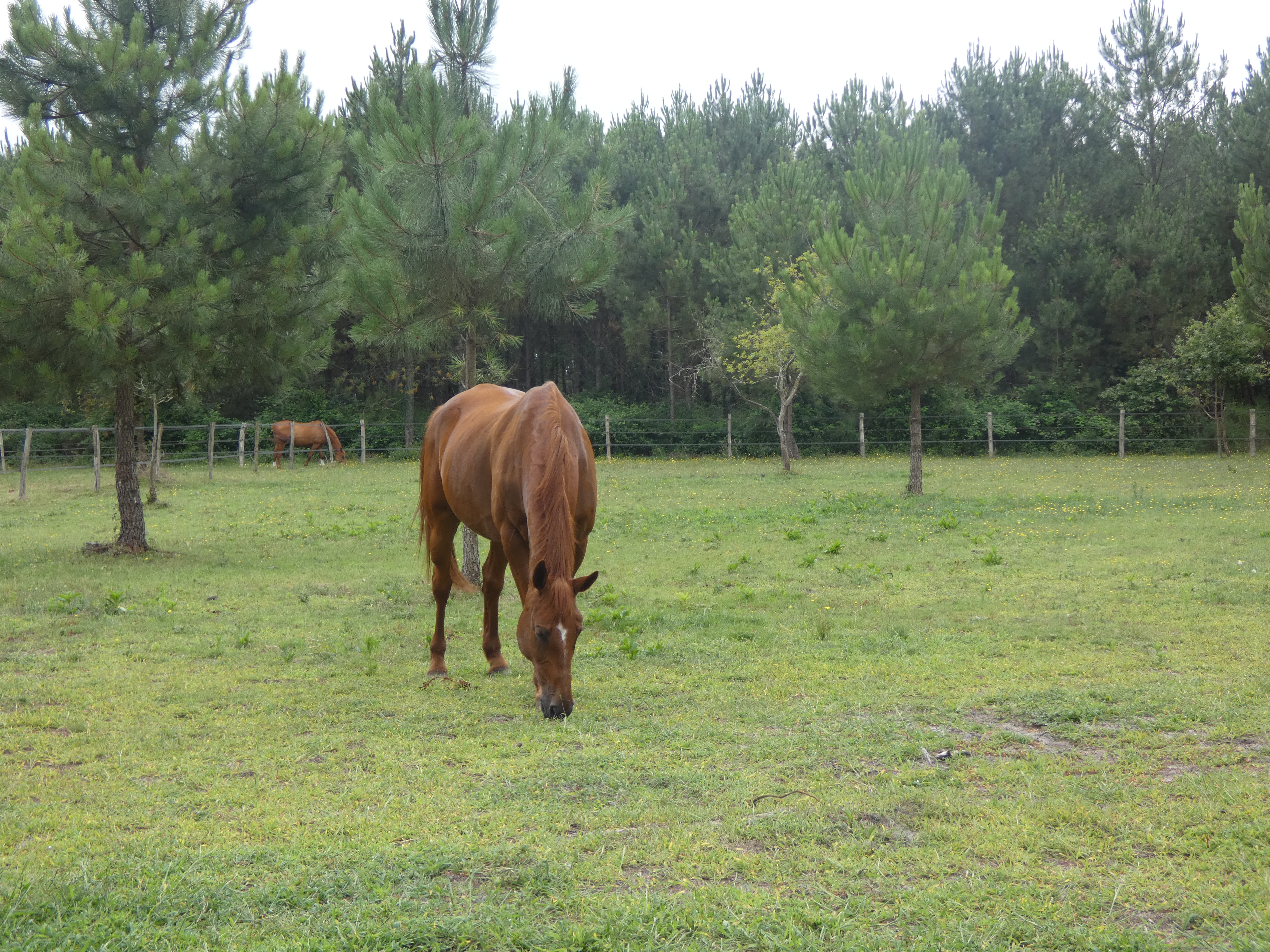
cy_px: 476
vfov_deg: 25.2
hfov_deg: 33.2
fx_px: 2128
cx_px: 635
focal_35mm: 58
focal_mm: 10.4
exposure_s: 1/80
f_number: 4.1
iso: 80
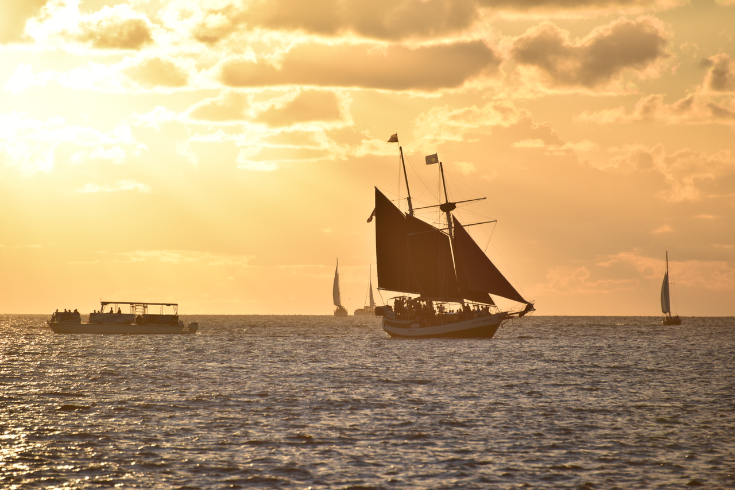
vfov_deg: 4.6
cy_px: 245
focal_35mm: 300
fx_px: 6126
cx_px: 368
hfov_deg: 6.9
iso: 100
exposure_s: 1/640
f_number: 7.1
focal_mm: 300
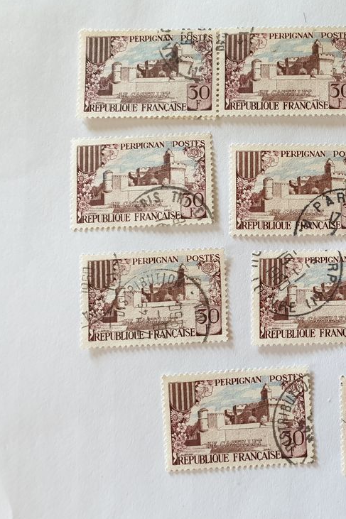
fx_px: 534
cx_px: 340
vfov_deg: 51.9
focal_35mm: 37
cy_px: 260
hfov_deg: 33.1
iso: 320
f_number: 2.4
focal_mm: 4.3
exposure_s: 1/50
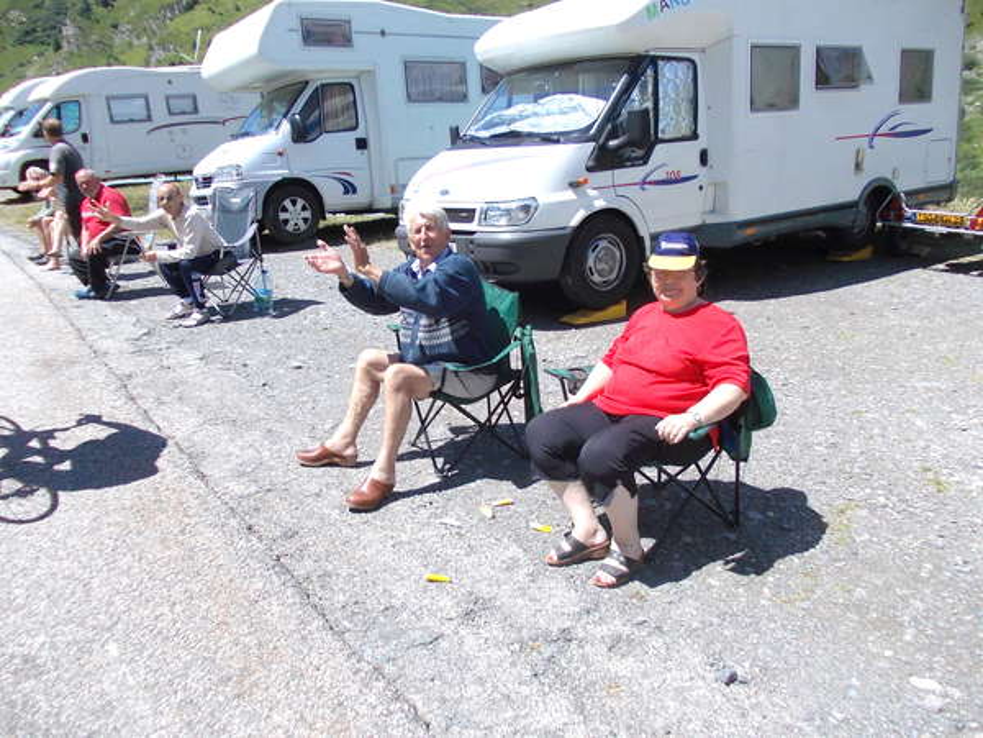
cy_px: 369
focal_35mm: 28
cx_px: 492
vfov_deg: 49.7
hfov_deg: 63.4
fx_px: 795
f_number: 5.4
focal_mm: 4
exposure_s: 1/400
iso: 80
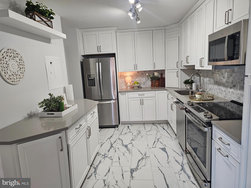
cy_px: 94
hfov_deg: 73.9
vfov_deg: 58.9
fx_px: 167
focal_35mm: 23
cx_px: 126
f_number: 1.7
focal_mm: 6.3
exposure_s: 1/120
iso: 125
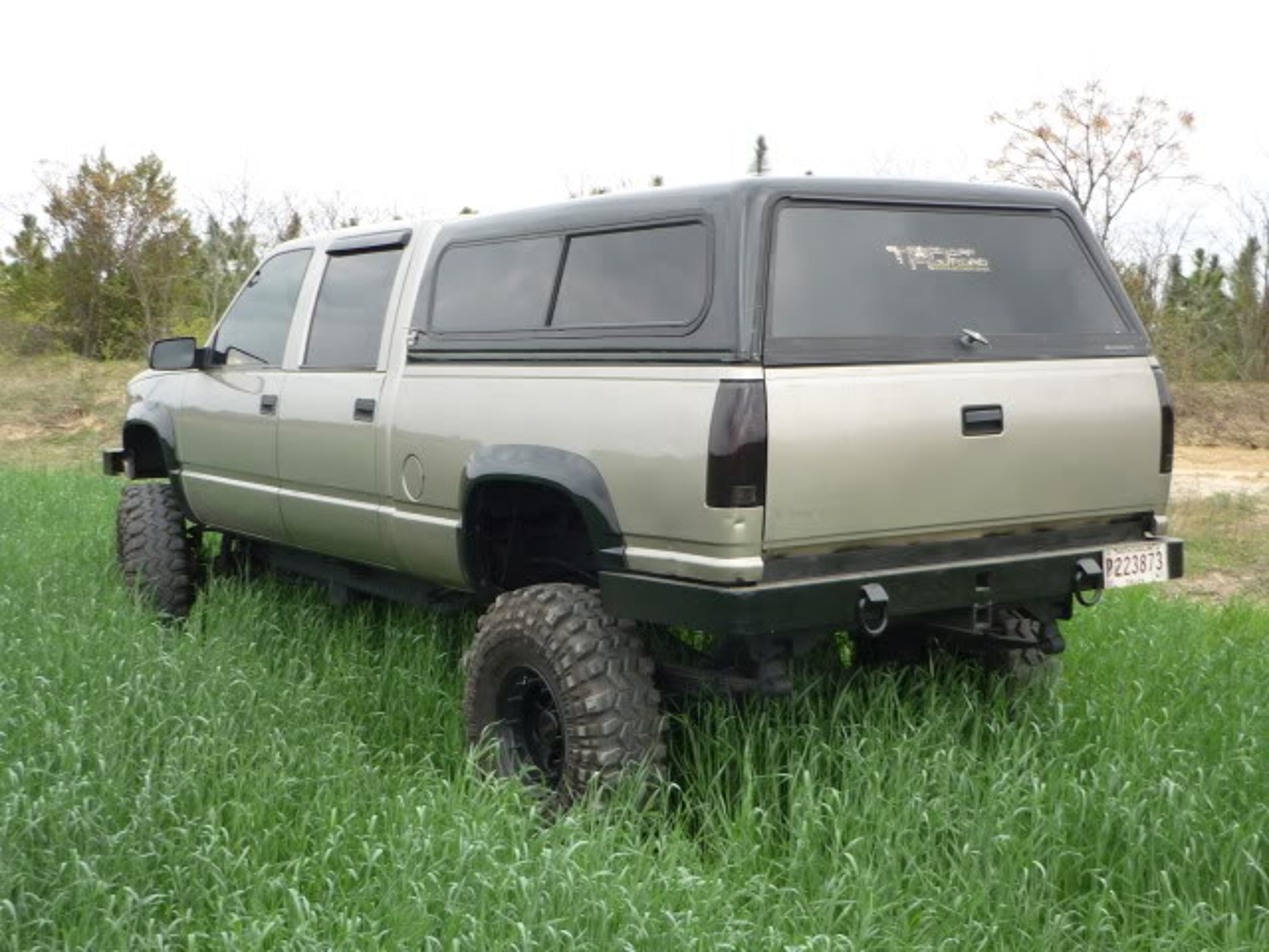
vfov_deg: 32.9
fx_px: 1613
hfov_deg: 42.9
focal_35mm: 44
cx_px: 634
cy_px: 476
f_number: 3
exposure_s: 1/200
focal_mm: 7.2
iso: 100
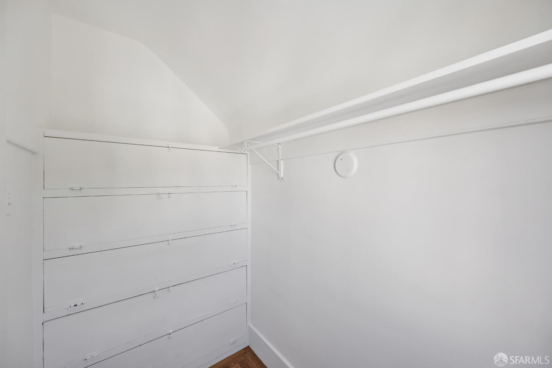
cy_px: 184
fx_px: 215
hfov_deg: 104.3
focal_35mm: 14
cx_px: 276
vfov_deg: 81.2
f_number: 6.3
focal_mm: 14
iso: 100
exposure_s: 1/60
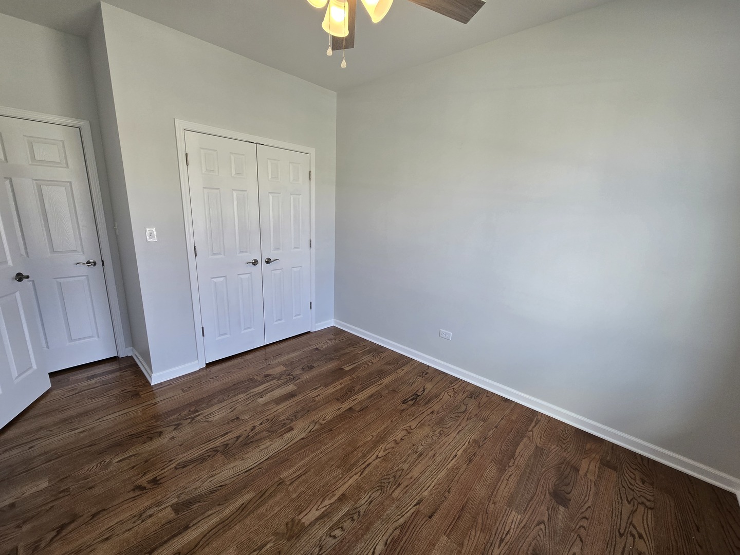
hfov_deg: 106.2
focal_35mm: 13
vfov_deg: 89.9
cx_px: 370
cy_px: 278
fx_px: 278
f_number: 2.2
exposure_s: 1/120
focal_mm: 2.2
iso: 100
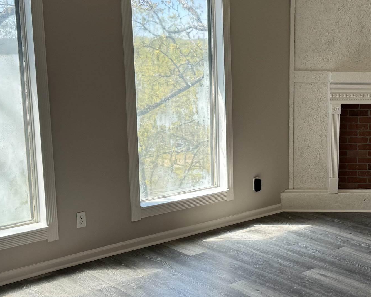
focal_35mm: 54
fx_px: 593
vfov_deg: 28.1
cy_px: 147
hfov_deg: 34.2
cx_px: 269
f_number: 1.78
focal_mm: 6.86
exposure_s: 1/272
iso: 64
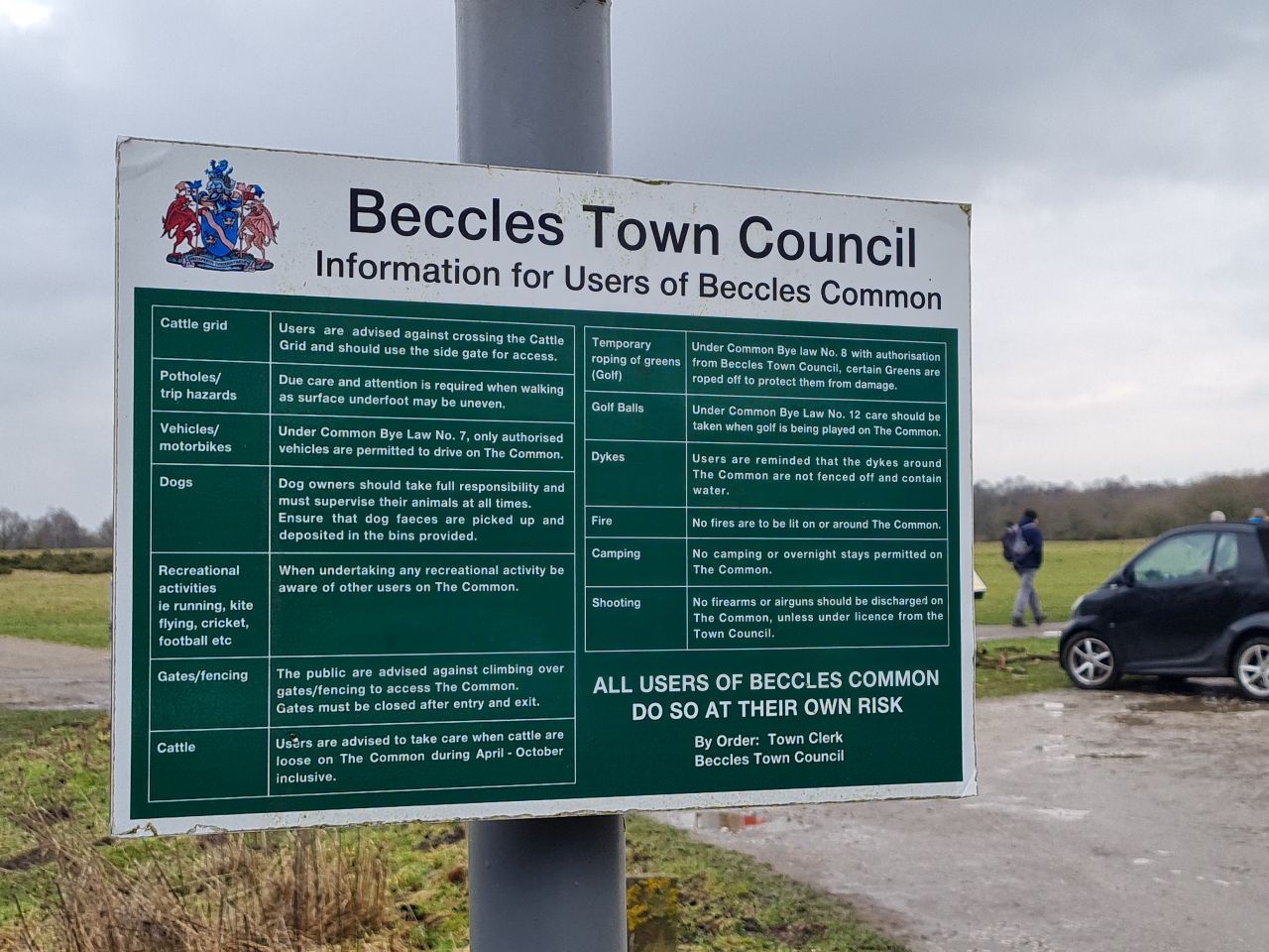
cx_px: 634
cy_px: 476
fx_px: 953
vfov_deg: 53.1
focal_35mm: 26
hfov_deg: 67.3
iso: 50
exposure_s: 1/301
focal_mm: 5.4
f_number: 1.8
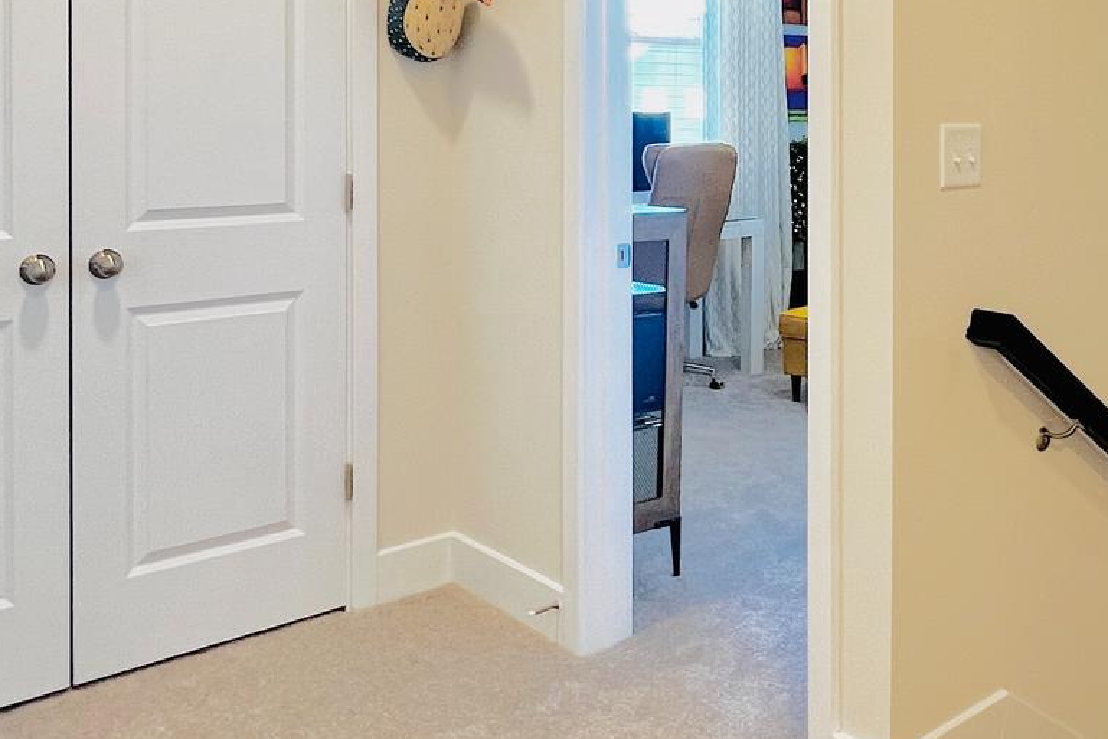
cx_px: 844
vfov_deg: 35.5
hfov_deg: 50.7
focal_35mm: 36
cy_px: 130
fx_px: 1108
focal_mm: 1.57
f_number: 1.8
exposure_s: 1/60
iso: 160
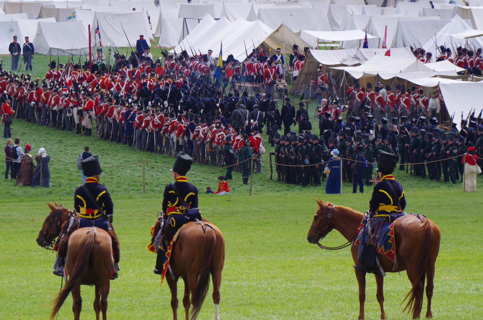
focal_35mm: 300
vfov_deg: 4.6
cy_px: 160
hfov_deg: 6.9
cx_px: 242
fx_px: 4016
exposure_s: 1/250
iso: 200
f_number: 10
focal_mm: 200
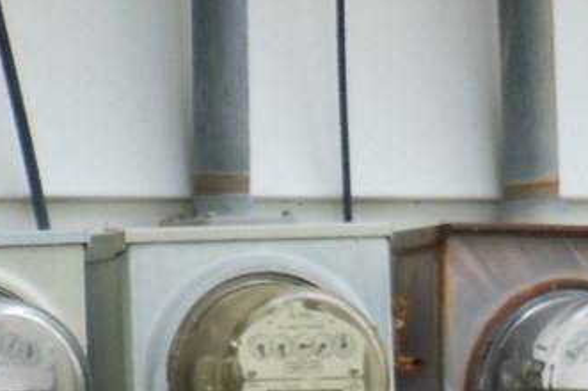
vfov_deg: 1.4
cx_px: 606
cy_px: 649
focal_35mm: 947
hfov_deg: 2.2
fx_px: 15452
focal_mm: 52.5
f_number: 5.8
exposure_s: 1/125
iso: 400
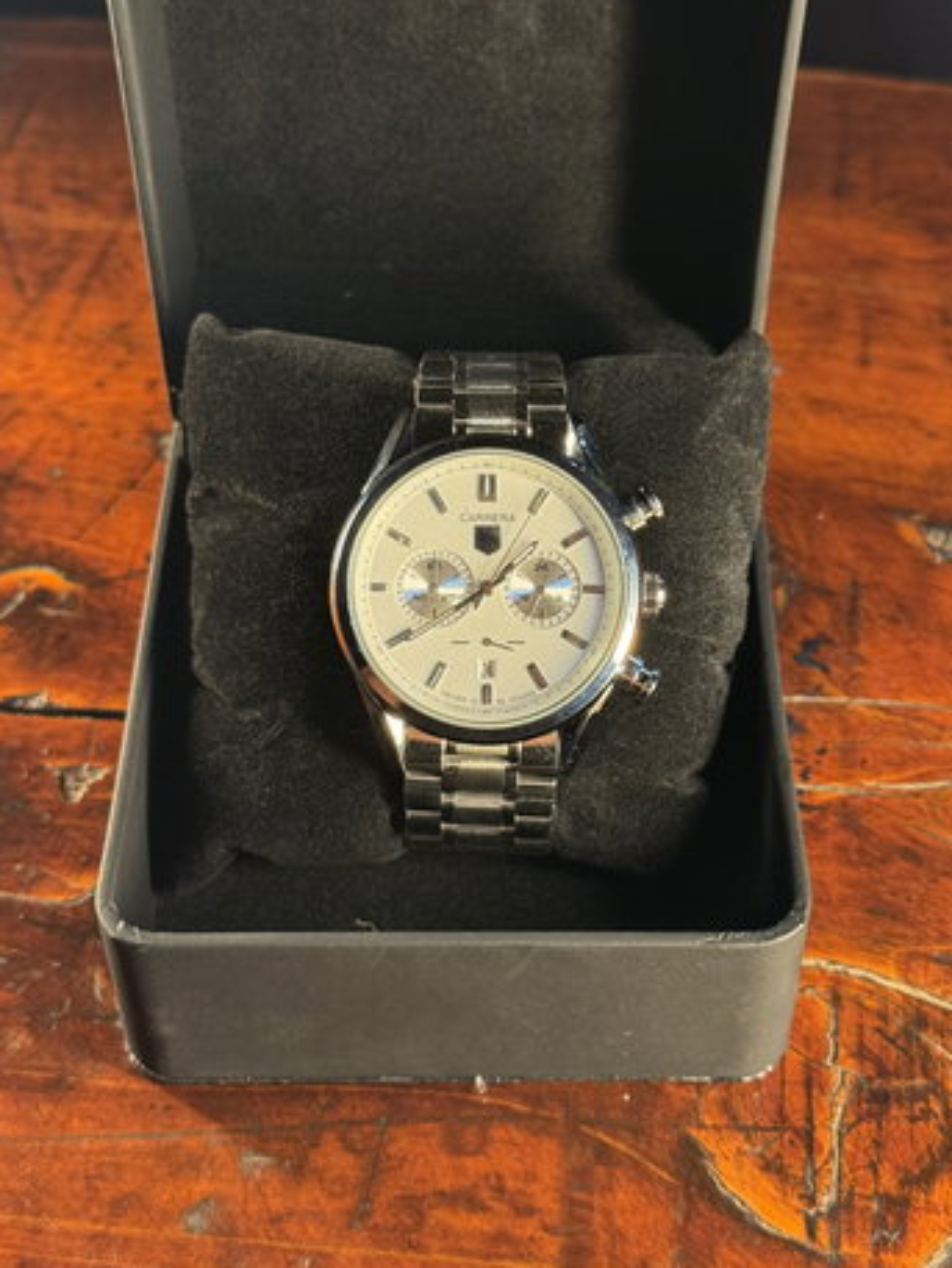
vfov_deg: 34.3
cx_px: 505
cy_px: 570
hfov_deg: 26.1
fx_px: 2053
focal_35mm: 56
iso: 80
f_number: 1.78
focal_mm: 6.76
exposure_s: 1/62
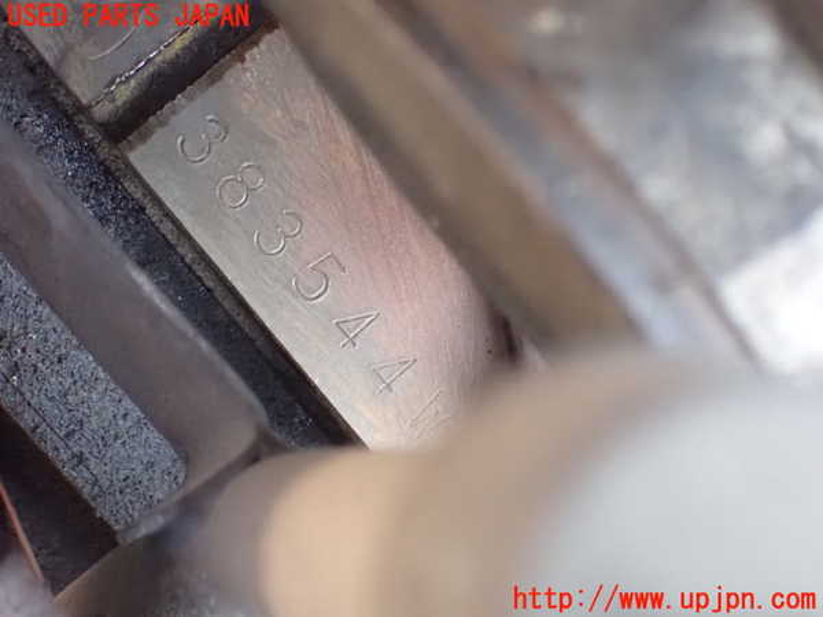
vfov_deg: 14.8
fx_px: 2378
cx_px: 412
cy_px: 308
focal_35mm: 100
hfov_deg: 19.6
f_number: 4.9
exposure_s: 1/60
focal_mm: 18
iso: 1600
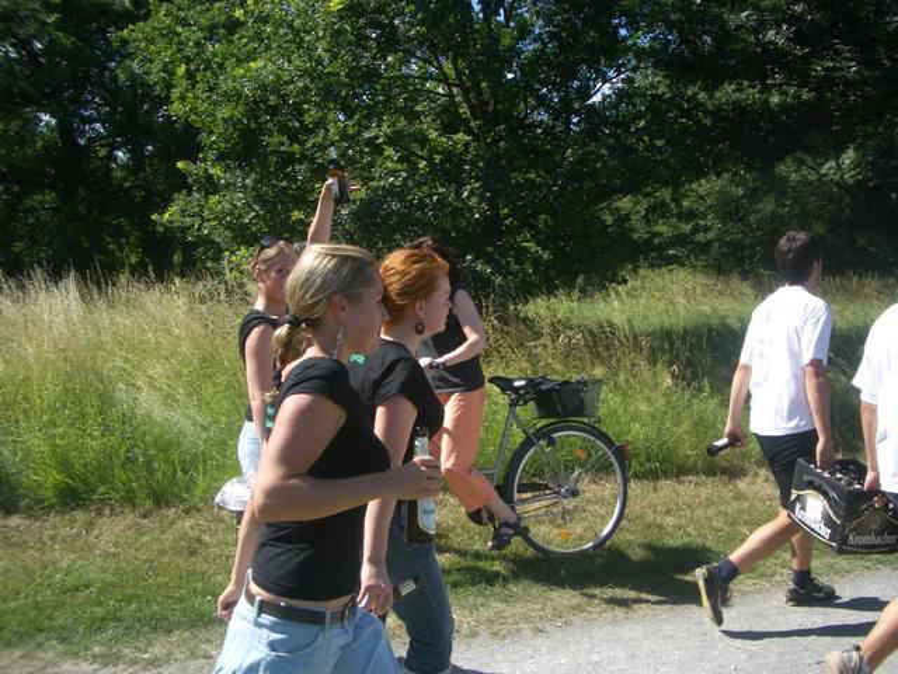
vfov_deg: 40.7
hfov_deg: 52.6
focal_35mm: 35
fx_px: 908
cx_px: 449
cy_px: 337
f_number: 4.3
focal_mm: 5.8
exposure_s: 1/320
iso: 50
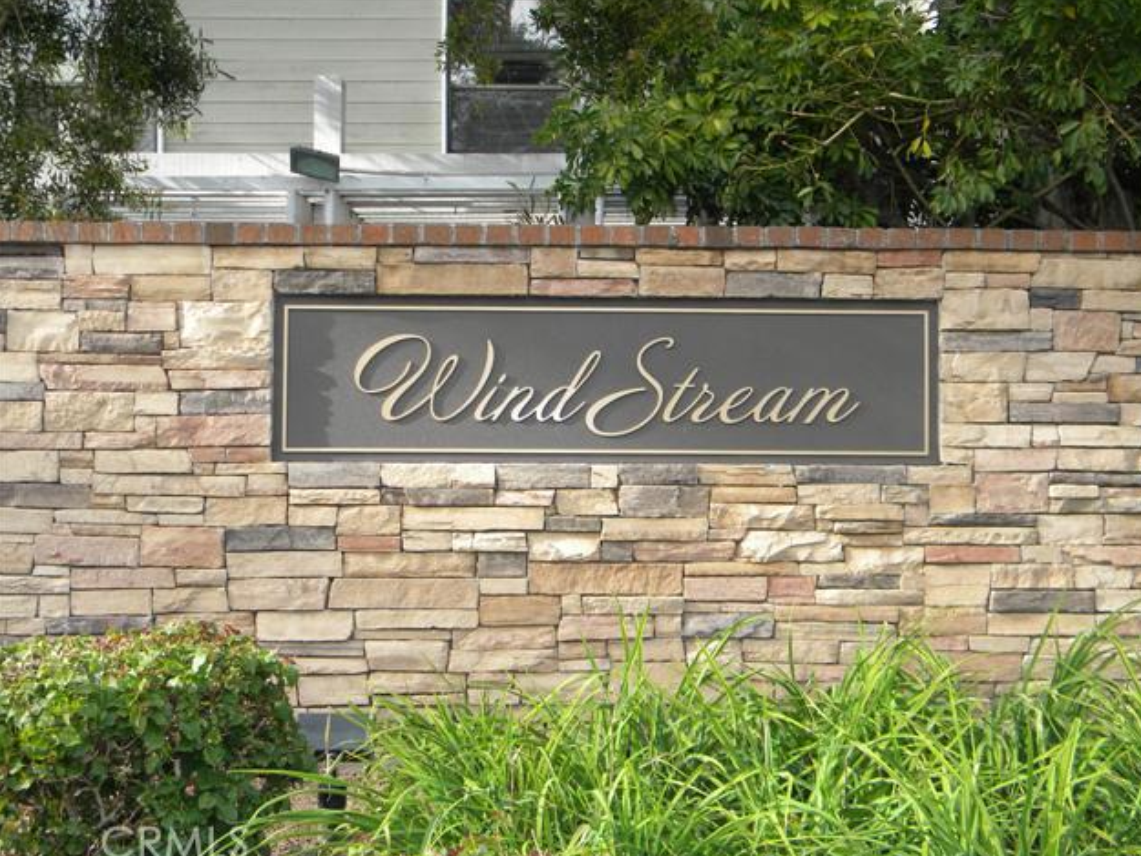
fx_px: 1385
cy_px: 431
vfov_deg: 34.4
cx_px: 581
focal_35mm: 42
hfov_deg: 44.8
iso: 110
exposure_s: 1/218
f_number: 3.8
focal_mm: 7.3
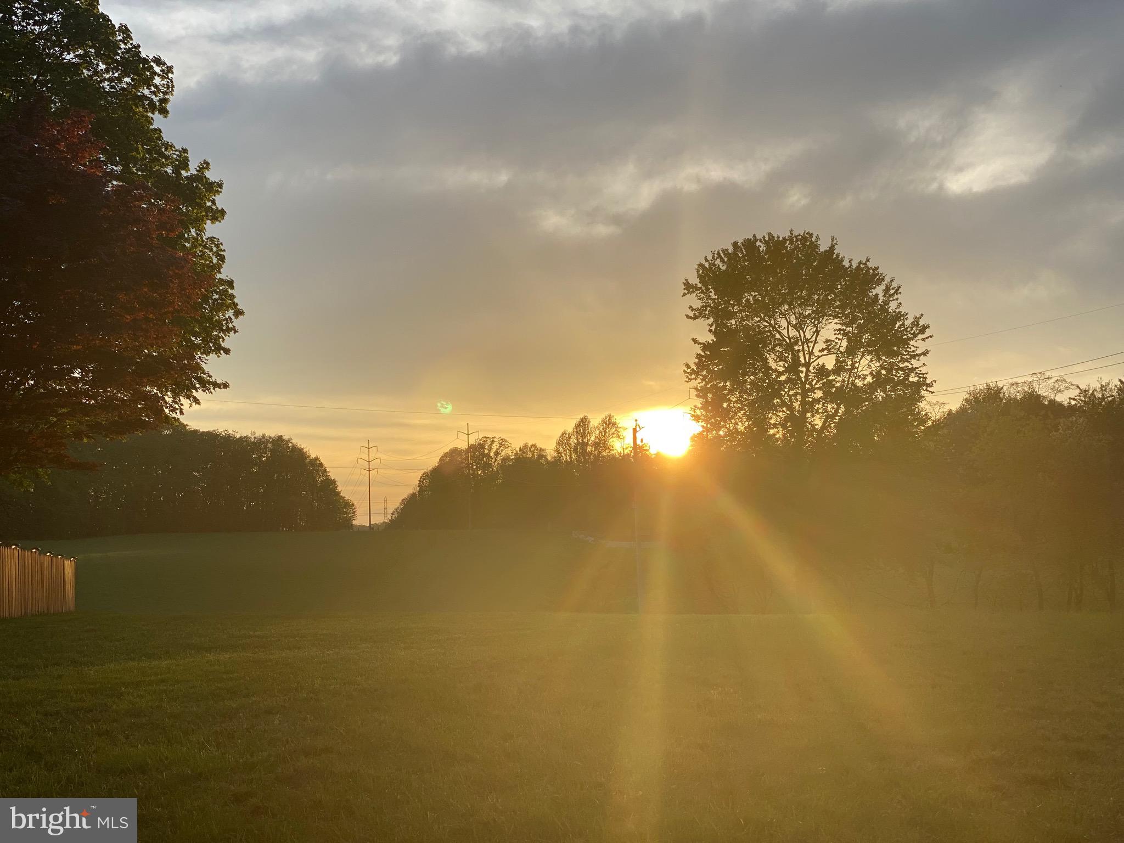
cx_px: 562
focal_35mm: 52
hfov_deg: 36.8
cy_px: 422
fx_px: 1688
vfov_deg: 28.0
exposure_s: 1/727
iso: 20
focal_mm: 6
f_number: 2
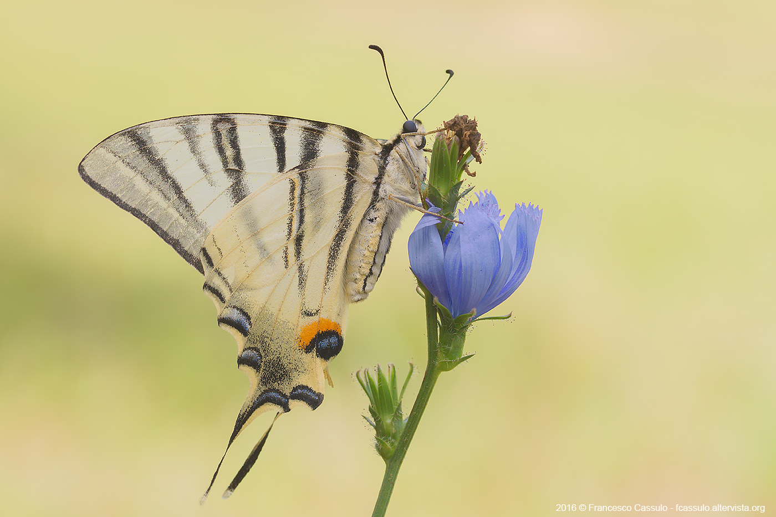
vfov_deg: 8.7
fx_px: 3394
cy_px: 258
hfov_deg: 13.0
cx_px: 388
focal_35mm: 158
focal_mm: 105
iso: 100
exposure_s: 1/100
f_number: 11
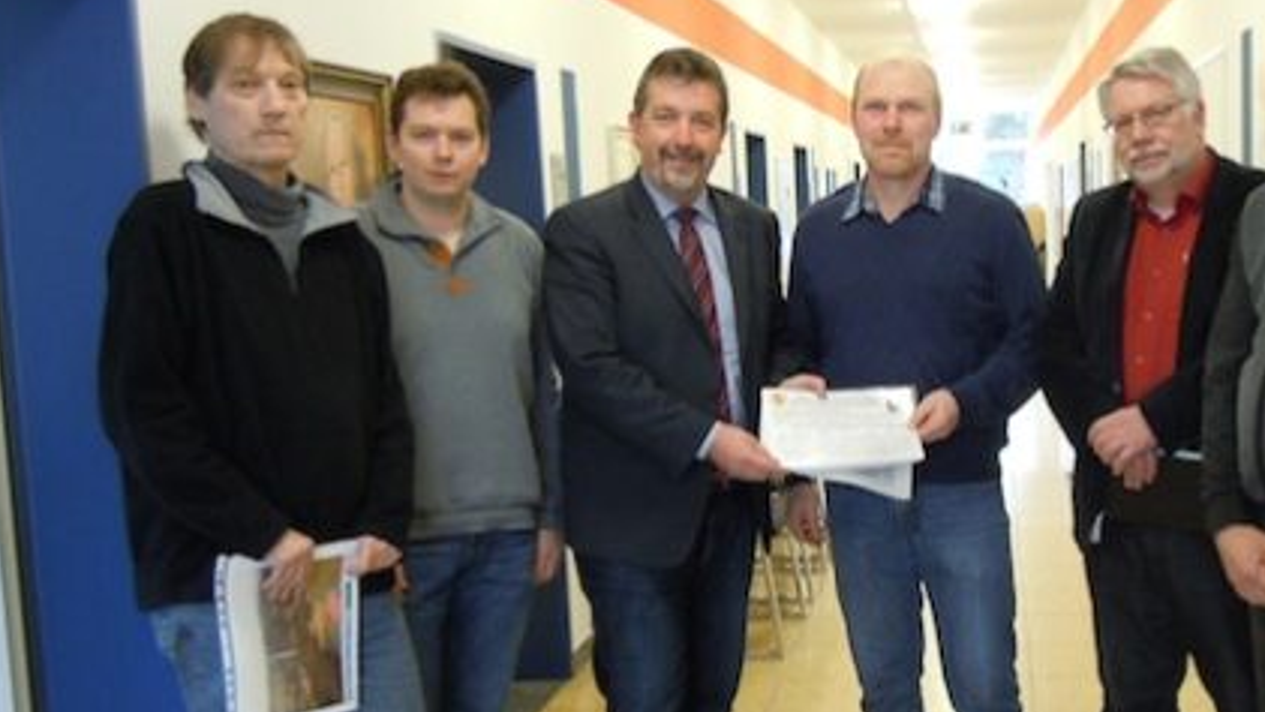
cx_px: 850
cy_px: 424
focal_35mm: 48
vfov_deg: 24.9
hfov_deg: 42.3
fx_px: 1610
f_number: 3.5
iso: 400
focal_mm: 5.4
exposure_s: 1/13
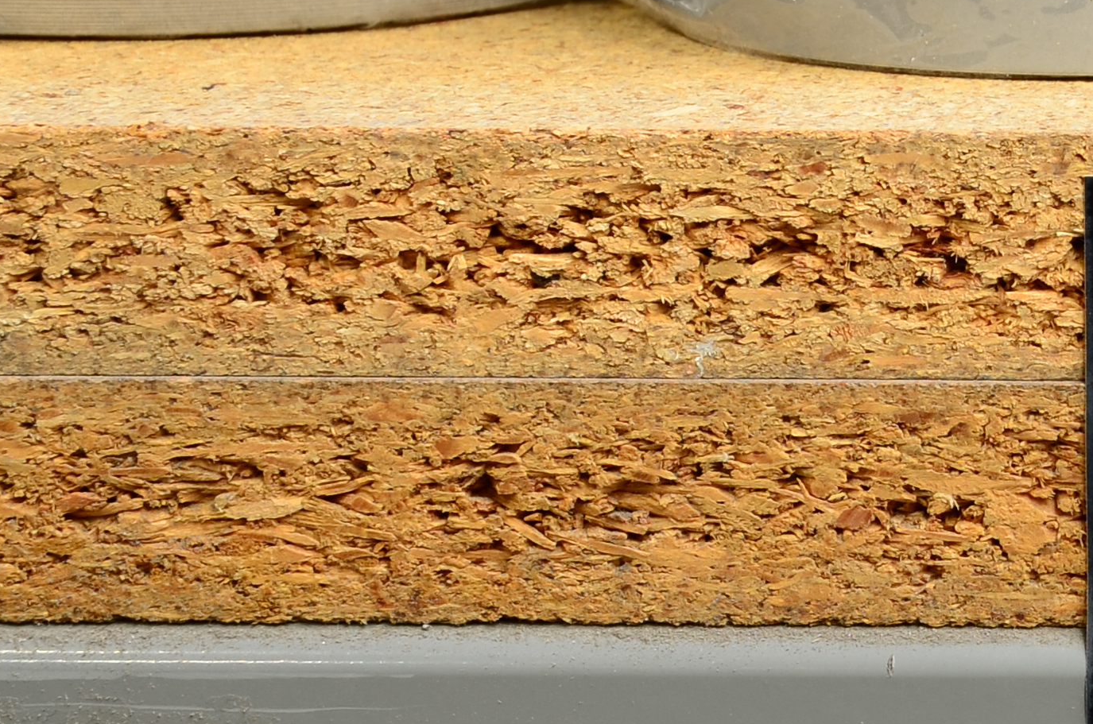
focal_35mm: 172
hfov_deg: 11.5
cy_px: 167
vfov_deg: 7.9
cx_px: 1645
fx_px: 5212
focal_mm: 32
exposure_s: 1/1.3
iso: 100
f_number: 8
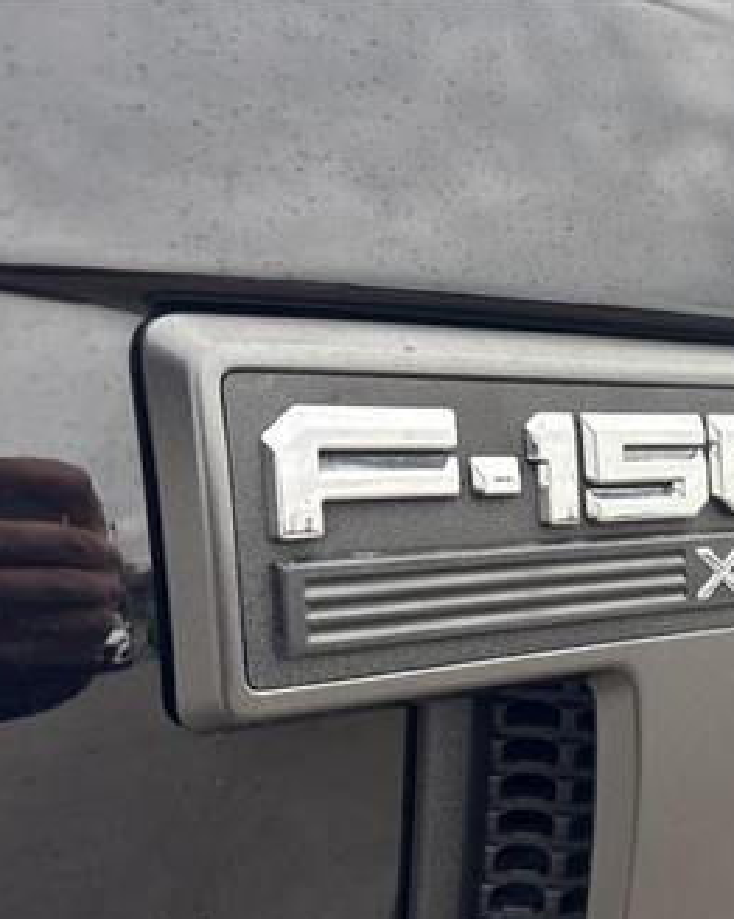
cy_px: 521
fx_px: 1060
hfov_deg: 36.3
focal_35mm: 39
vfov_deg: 46.7
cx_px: 630
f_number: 1.6
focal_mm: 5.96
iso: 64
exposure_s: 1/402
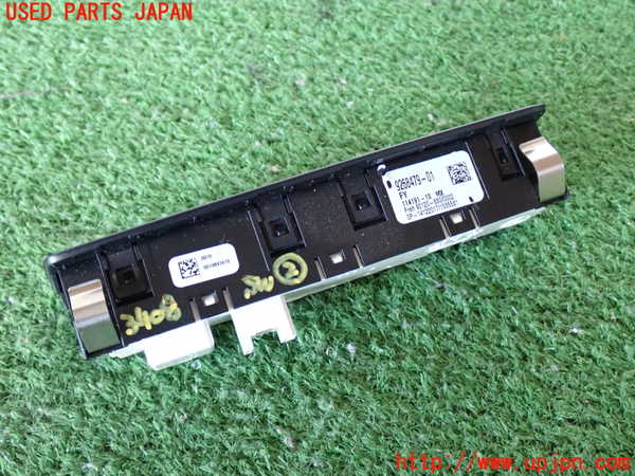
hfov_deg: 42.9
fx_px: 807
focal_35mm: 44
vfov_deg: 32.9
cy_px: 238
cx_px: 318
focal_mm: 7.84
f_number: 2.9
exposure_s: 1/40
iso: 800
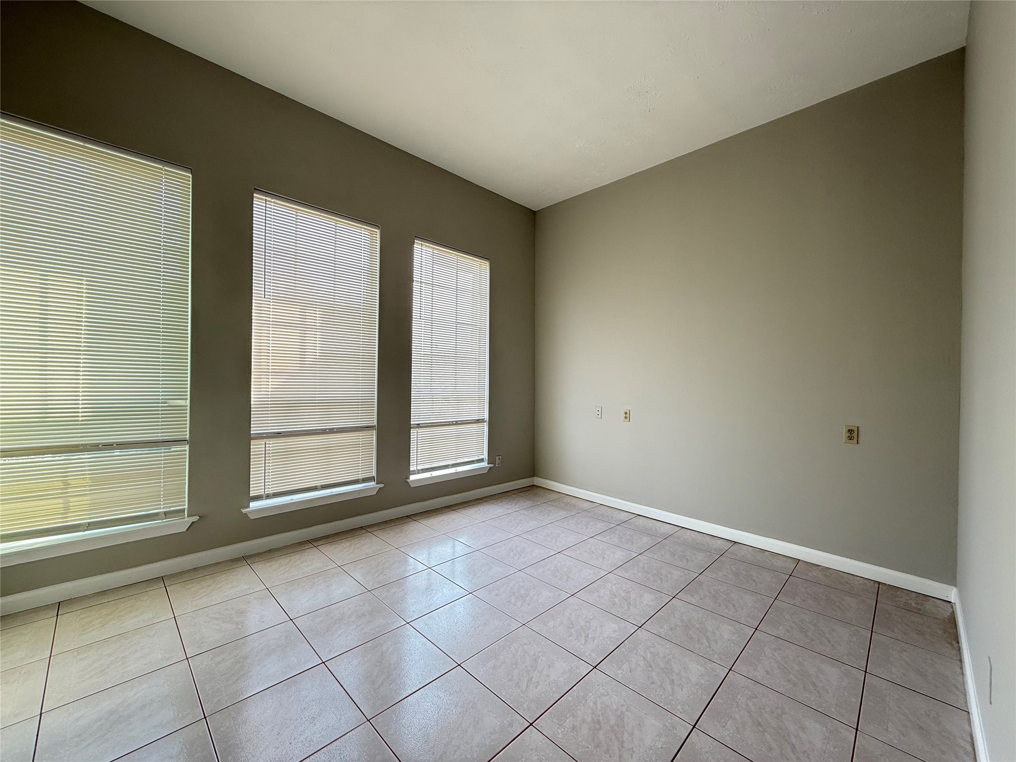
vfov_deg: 85.7
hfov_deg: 102.1
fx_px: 411
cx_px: 508
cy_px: 381
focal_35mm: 14
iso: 100
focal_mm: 2.22
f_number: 2.2
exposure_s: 1/99
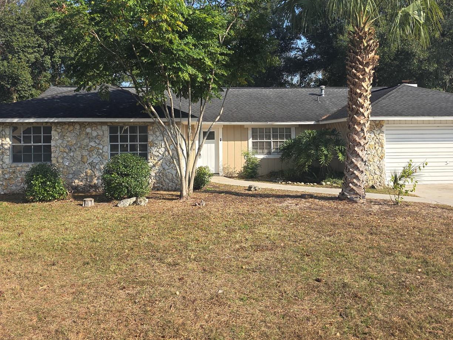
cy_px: 135
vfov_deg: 46.5
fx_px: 393
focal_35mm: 30
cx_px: 231
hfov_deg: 60.0
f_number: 1.7
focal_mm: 6.3
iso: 12
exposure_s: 1/509
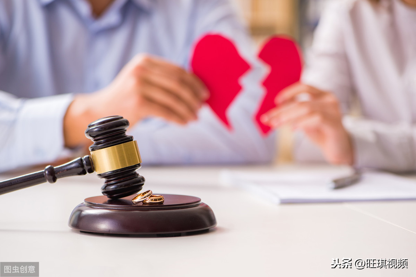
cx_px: 208
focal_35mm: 105
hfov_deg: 19.4
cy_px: 138
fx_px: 1214
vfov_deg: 13.1
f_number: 5
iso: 200
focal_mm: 105
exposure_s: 1/100
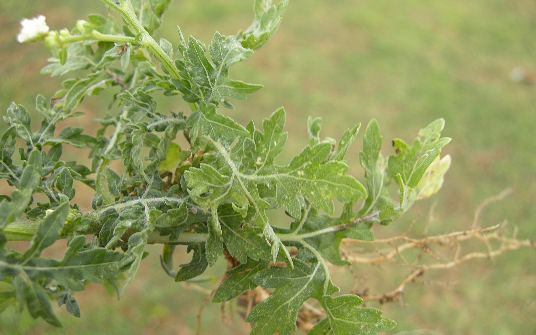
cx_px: 262
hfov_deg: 51.5
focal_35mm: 38
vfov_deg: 33.5
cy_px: 187
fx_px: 555
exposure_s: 1/62
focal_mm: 7.5
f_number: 3.4
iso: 64
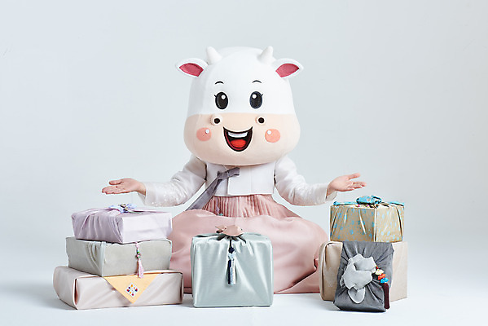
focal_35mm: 102
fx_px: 1383
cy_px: 163
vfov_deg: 13.4
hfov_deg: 20.0
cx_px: 244
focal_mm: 102
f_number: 11
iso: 100
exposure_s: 1/125
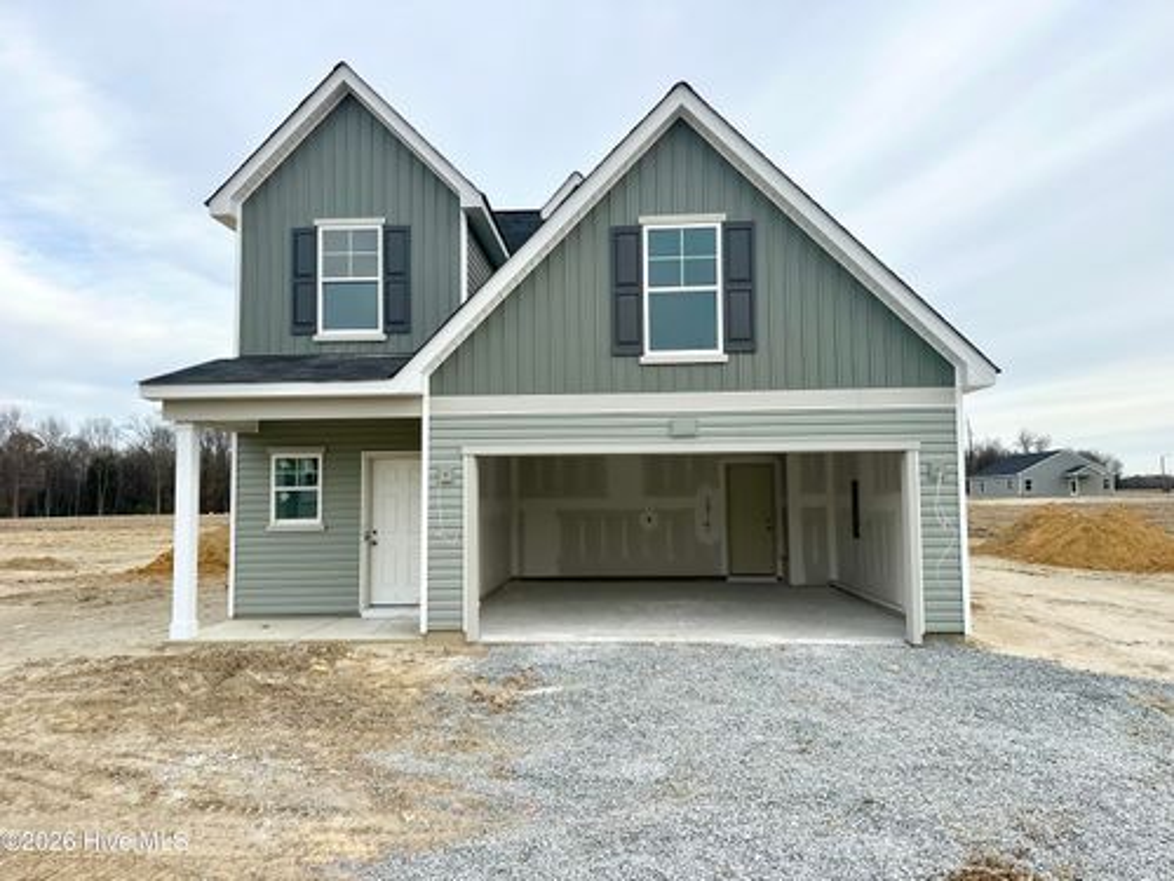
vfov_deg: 56.8
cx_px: 587
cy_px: 440
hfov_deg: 71.6
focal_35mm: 24
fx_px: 814
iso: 80
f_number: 1.78
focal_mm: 6.86
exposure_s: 1/2732
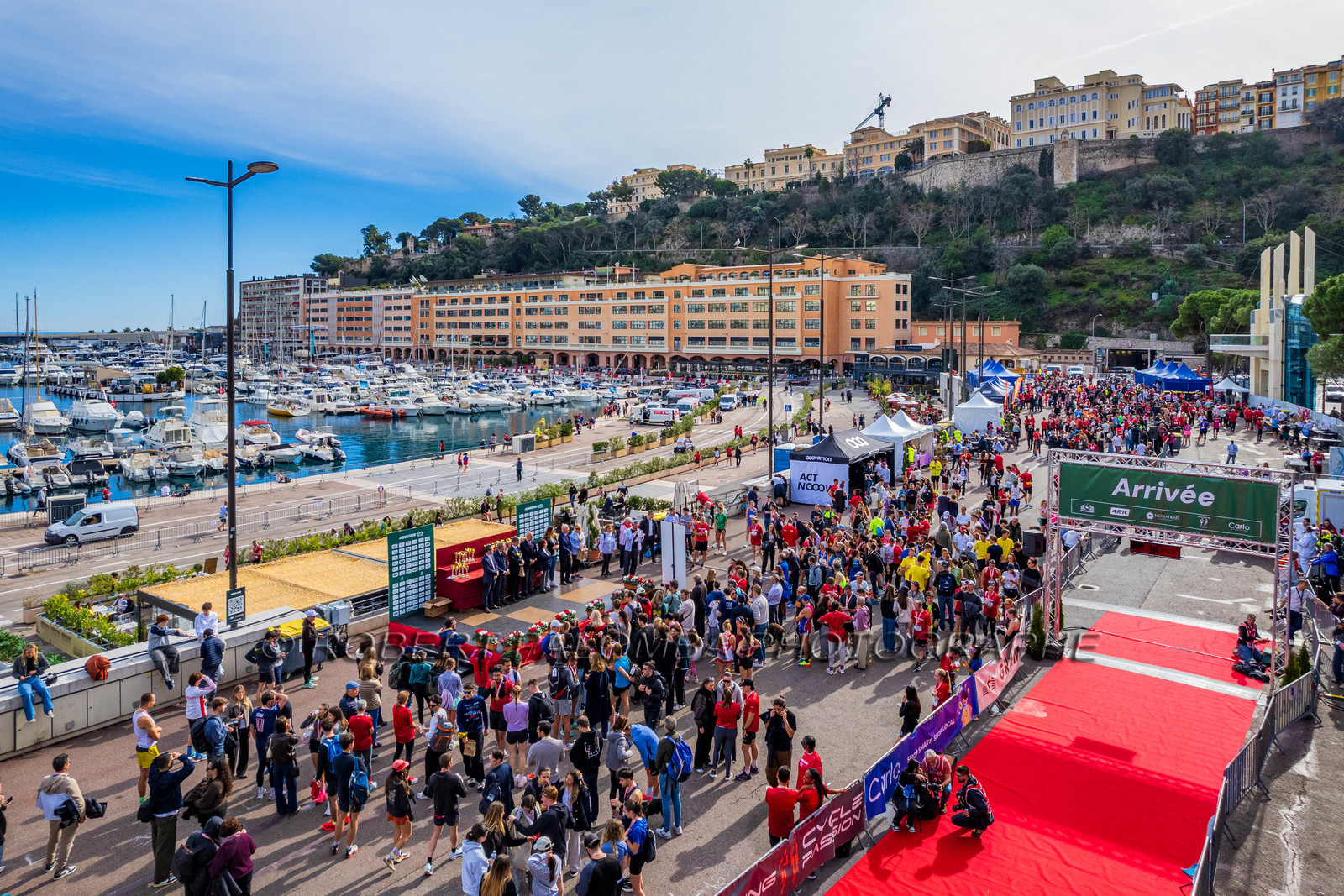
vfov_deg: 57.2
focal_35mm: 22
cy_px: 448
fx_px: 821
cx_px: 672
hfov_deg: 78.6
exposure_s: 1/1600
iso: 100
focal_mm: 8.4
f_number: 2.8
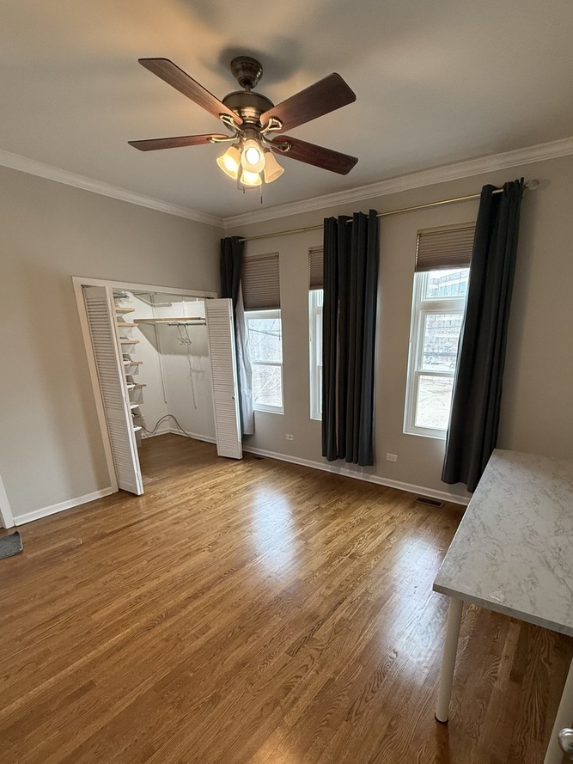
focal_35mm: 17
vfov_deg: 89.9
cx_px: 326
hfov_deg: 74.3
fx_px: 375
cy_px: 457
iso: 250
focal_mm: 2.22
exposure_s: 1/120
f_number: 2.2
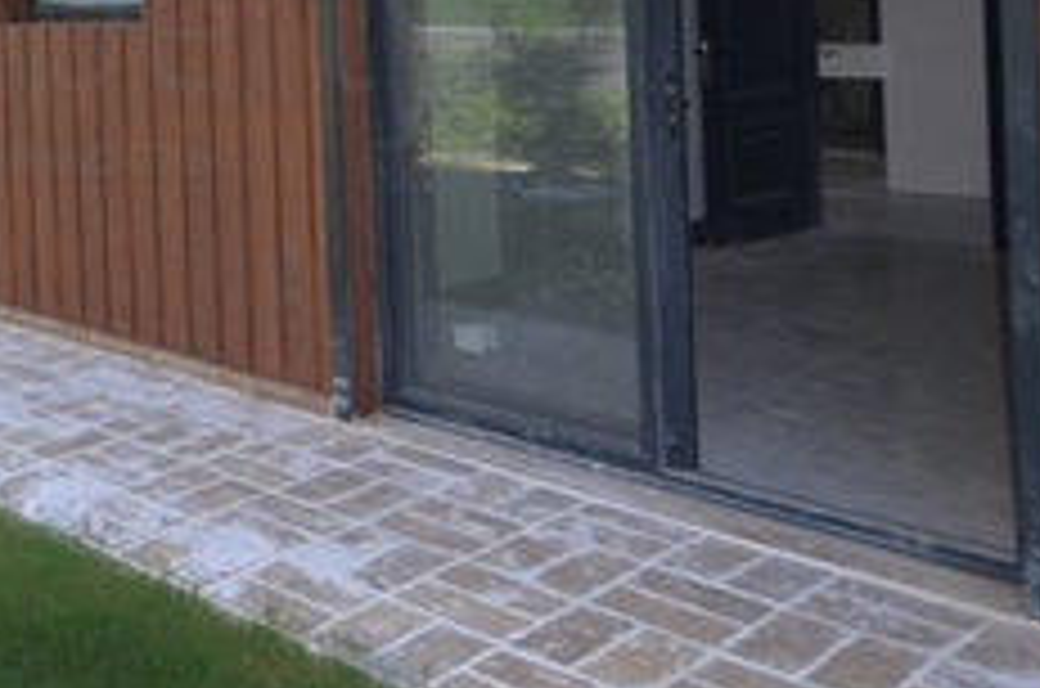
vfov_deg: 26.8
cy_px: -18
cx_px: -74
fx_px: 1355
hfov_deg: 36.3
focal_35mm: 47
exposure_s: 1/200
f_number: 4
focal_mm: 10
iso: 110
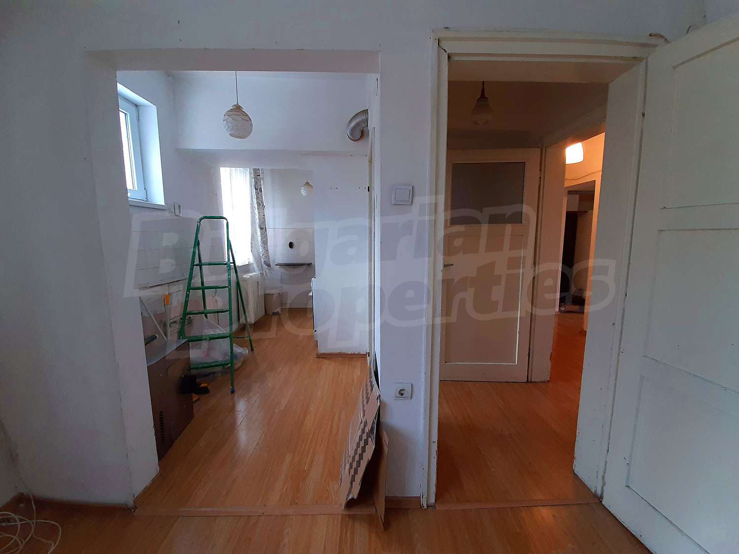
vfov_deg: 89.9
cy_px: 277
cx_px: 370
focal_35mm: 13
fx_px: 278
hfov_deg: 106.2
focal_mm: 1.42
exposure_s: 1/50
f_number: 2.2
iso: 125
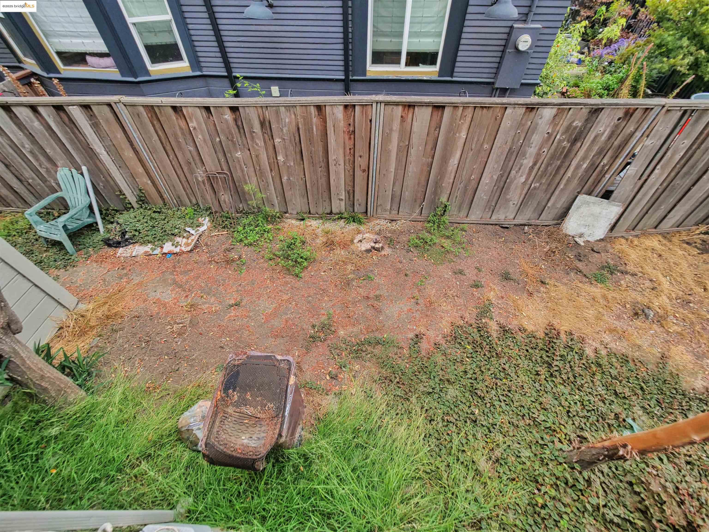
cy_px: 266
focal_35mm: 14
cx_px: 354
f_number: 3.5
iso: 500
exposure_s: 1/500
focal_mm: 7
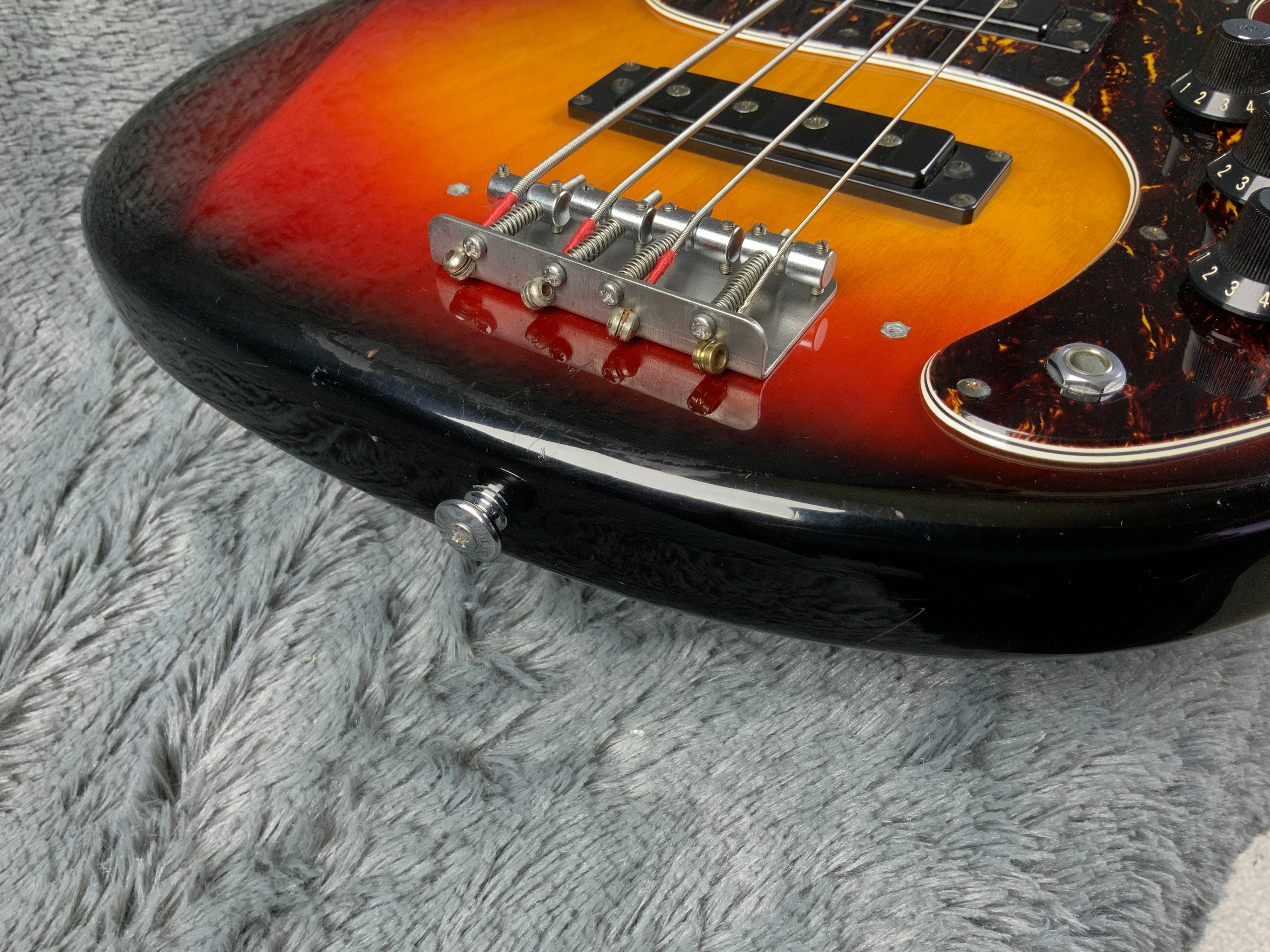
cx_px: 635
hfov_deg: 61.7
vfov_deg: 48.2
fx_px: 1064
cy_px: 476
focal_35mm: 29
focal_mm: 3
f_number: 1.8
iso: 100
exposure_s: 1/50
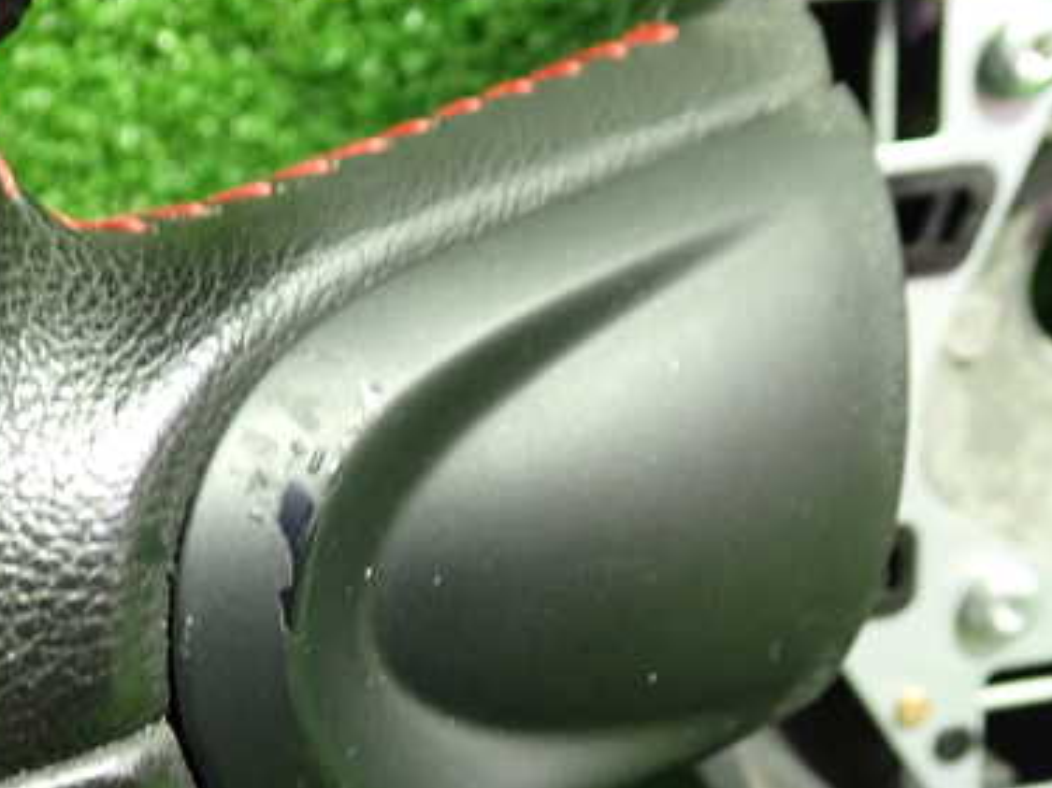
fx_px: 1458
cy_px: 611
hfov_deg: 39.0
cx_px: 309
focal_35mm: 48
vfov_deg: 29.7
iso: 800
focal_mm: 5.4
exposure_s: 1/25
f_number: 2.3
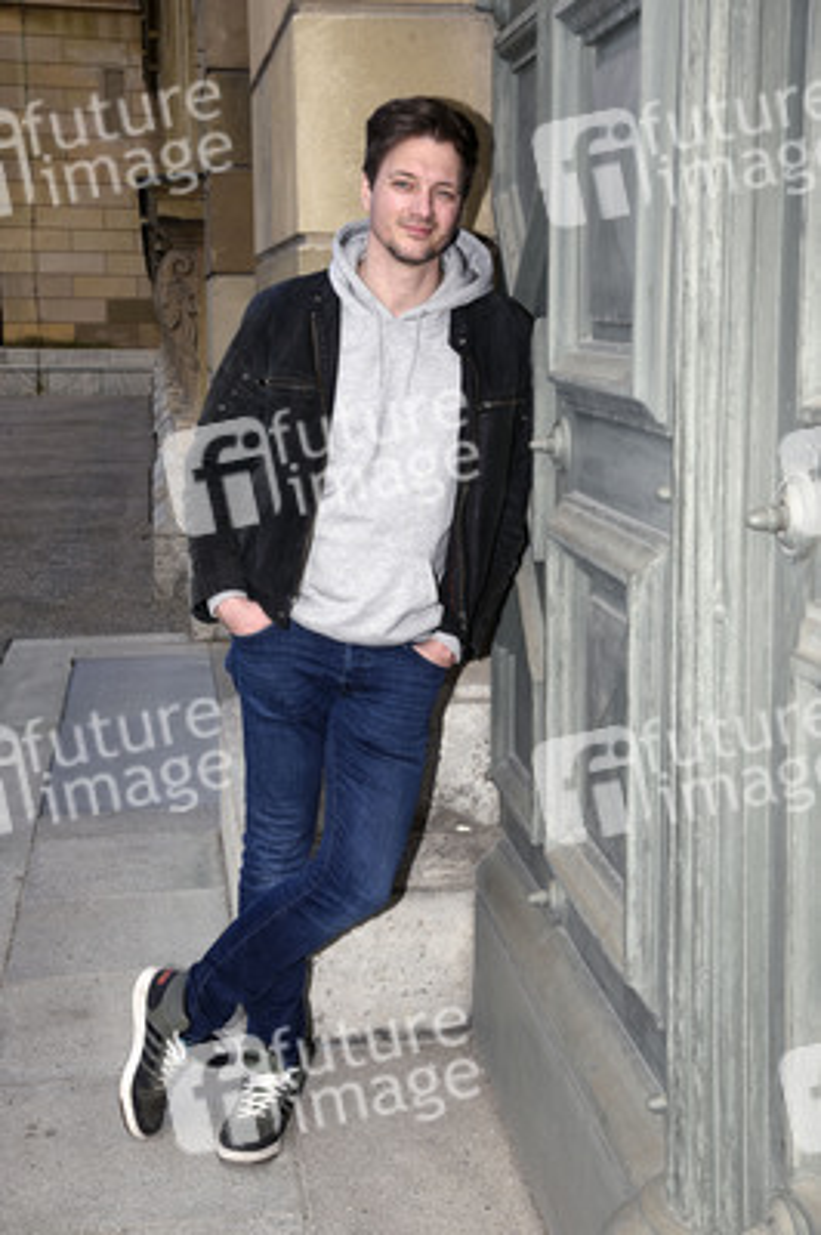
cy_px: 618
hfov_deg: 29.2
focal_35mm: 46
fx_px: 1576
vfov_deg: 42.8
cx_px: 410
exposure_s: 1/160
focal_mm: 46
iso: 400
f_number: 11
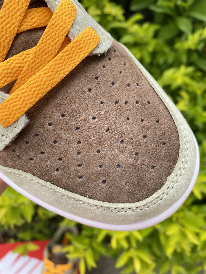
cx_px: 103
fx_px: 206
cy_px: 137
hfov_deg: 53.1
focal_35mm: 26
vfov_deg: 67.3
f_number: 1.8
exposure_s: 1/121
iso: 40
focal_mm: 4.25
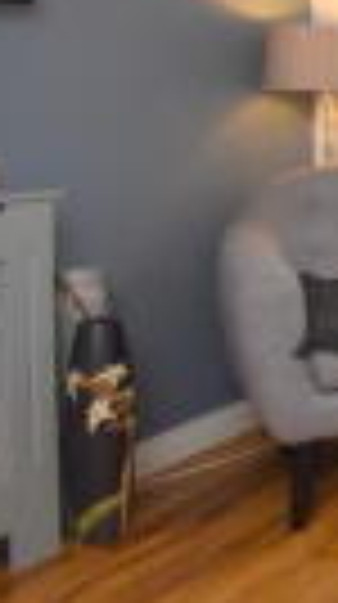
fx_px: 896
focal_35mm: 56
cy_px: 142
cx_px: 901
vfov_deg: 36.3
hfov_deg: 13.0
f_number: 5
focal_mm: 10
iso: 800
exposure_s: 1/200
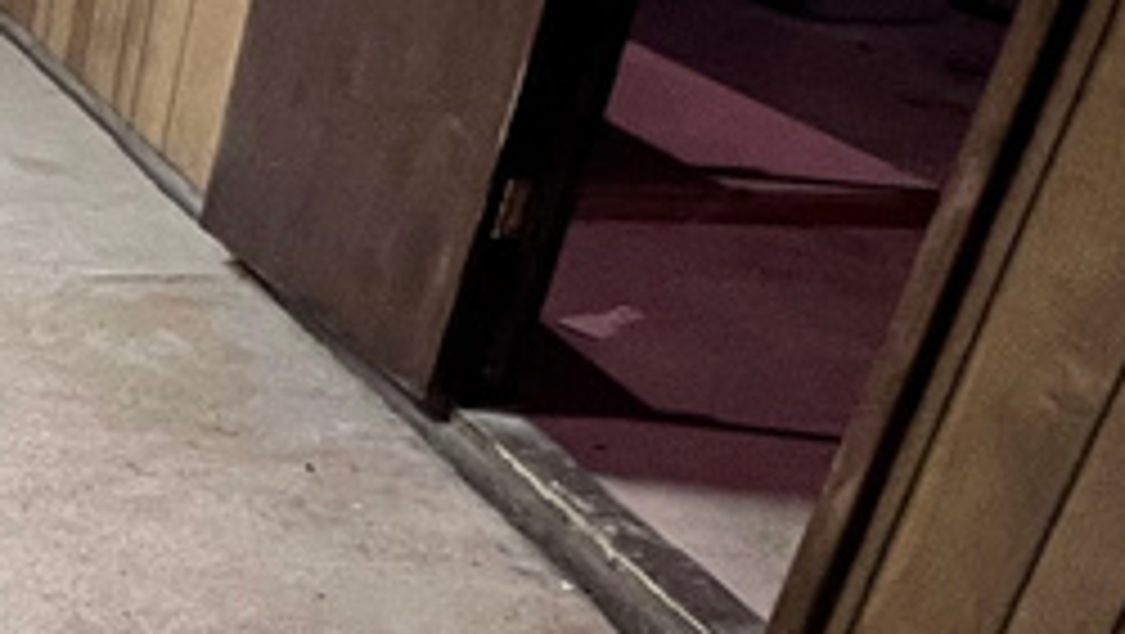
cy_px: 220
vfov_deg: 20.7
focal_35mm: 58
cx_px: -706
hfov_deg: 24.4
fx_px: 1731
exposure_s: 1/60
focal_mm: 1.57
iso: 500
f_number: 1.8
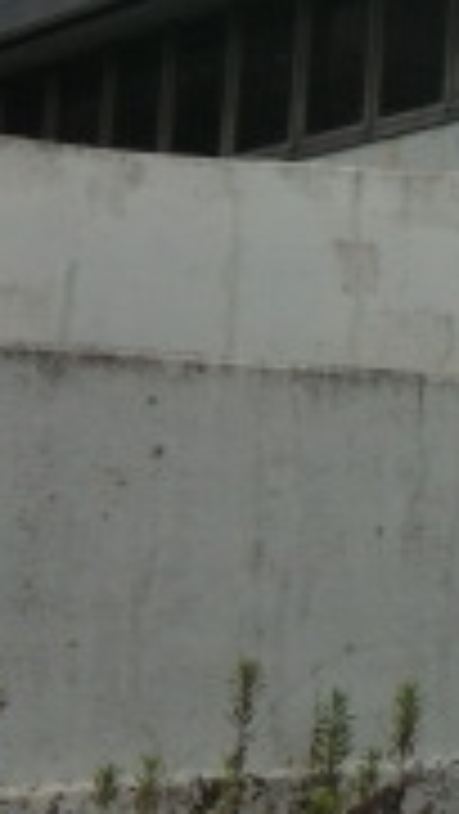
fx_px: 2420
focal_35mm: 112
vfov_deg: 18.9
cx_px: 1386
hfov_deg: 8.8
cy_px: 162
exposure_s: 1/500
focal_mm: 5.2
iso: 80
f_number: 7.9
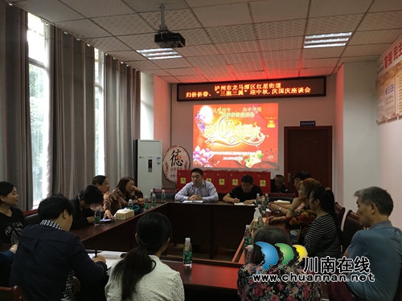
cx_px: 201
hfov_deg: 61.7
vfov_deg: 48.2
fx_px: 337
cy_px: 150
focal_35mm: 29
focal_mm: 4.15
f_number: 2.2
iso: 80
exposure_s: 1/17
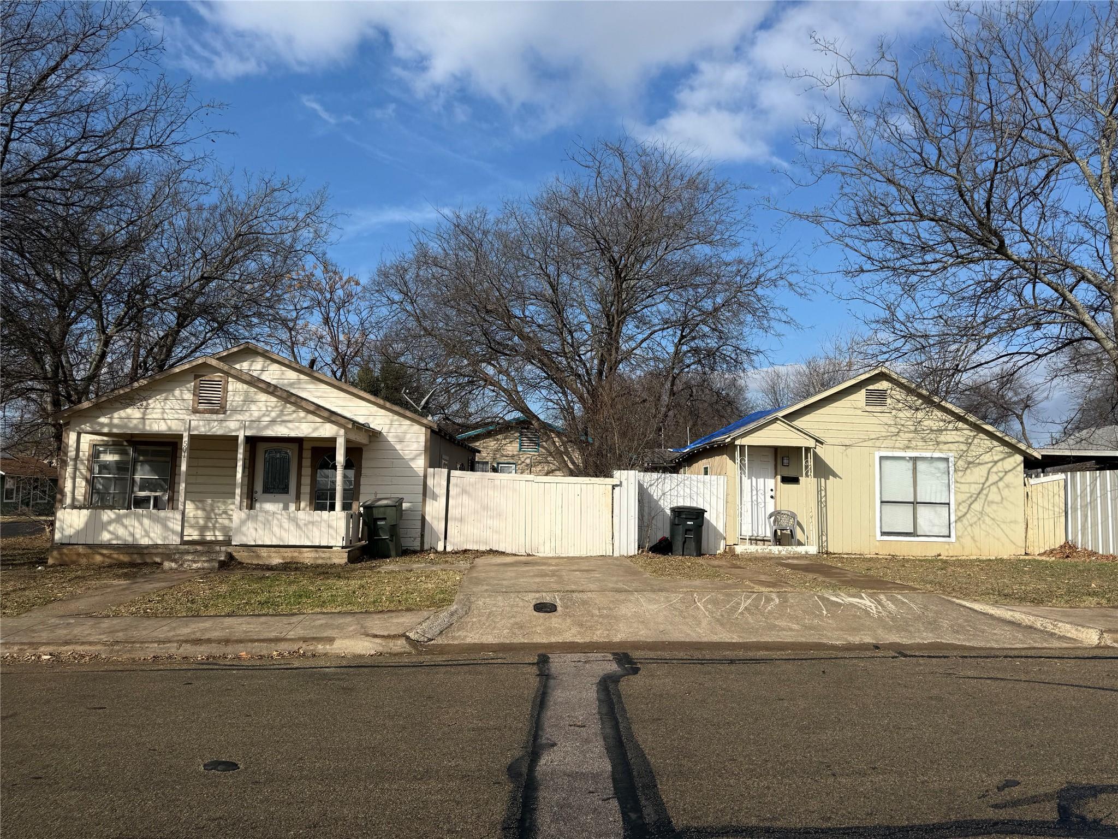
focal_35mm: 24
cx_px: 559
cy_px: 420
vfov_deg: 56.8
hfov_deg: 71.6
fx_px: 775
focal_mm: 6.76
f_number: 1.78
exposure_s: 1/7353
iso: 80
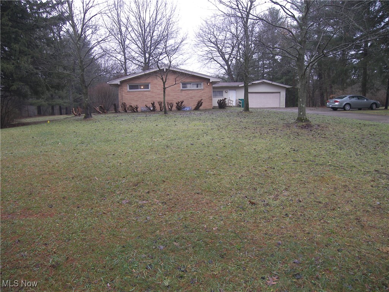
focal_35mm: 24
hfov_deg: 71.6
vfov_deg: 56.8
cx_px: 194
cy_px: 146
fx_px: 270
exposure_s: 1/50
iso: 50
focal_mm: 5
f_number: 2.8
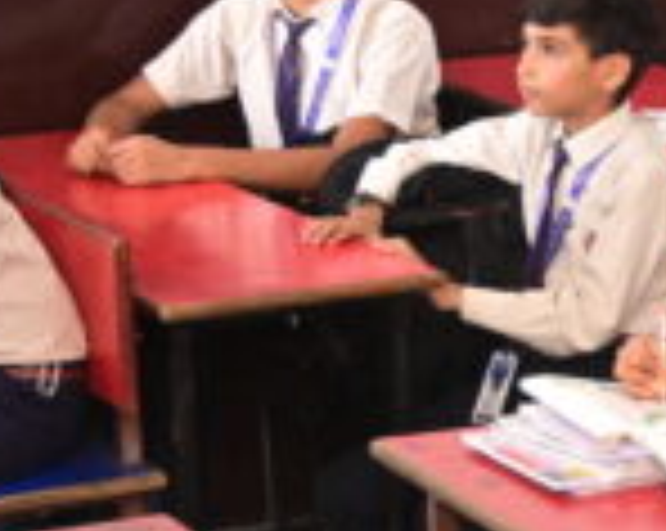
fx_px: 3647
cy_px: 178
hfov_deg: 9.8
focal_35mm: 185
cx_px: 1300
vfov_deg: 8.3
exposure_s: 1/160
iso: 1600
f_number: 4
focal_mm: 28.5
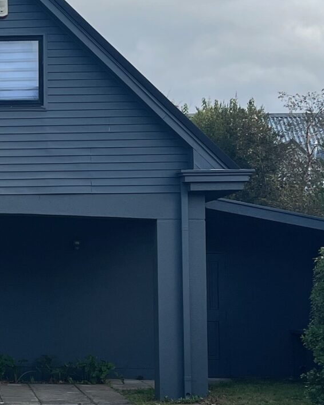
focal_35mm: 92
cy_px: 218
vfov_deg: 20.8
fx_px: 1103
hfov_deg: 15.8
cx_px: -111
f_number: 1.6
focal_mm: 5.1
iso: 50
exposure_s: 1/2410
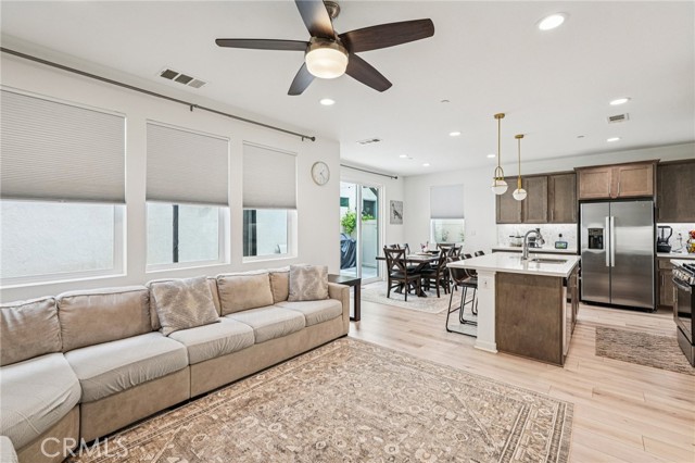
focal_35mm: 16
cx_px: 348
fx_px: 309
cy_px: 232
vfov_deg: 73.7
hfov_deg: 96.8
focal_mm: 16
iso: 400
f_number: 8
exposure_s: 1/30
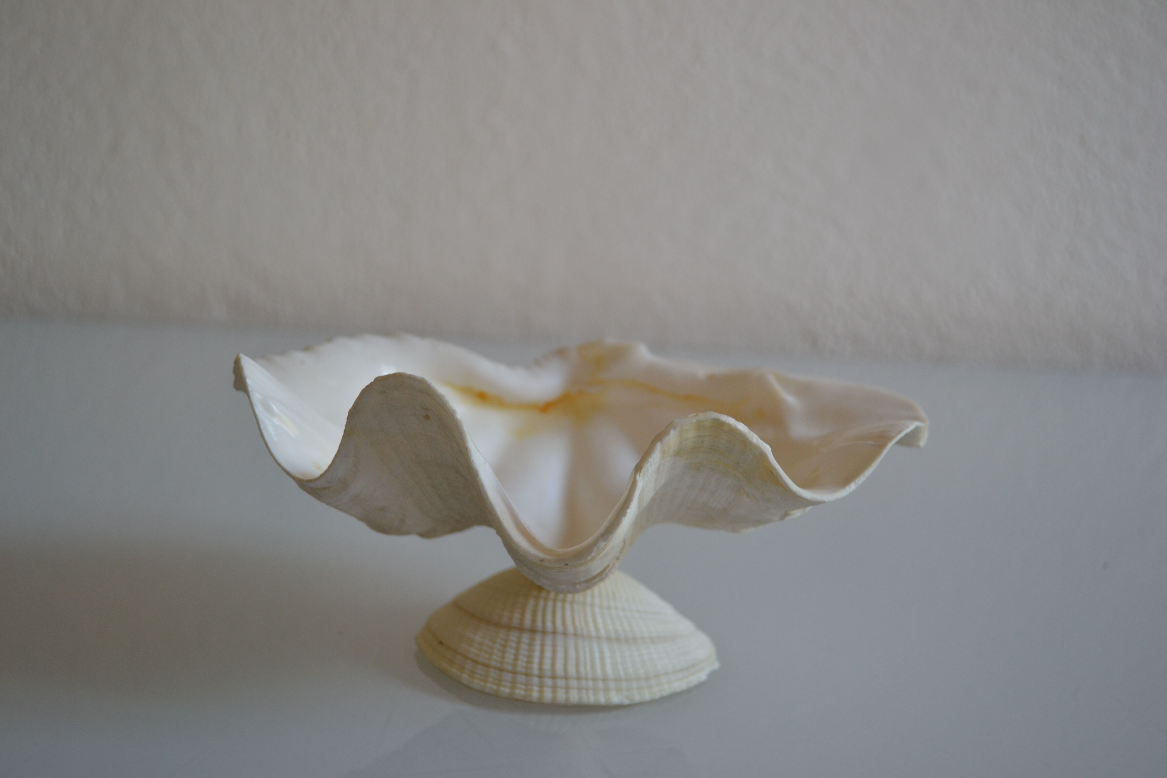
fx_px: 1459
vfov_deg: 29.9
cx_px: 584
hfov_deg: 43.6
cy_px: 389
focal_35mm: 45
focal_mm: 30
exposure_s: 1/40
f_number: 4.5
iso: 400
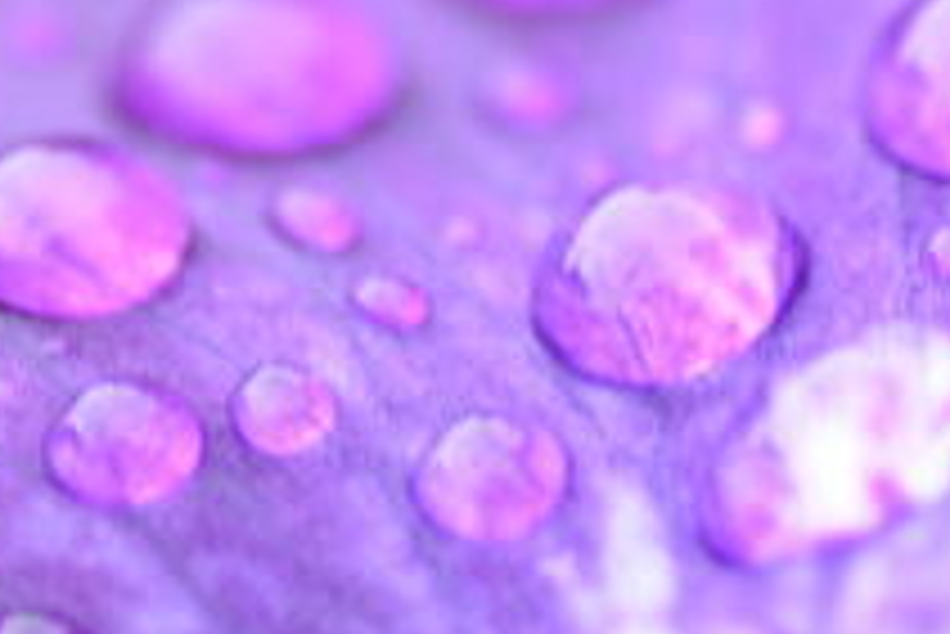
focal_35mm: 436
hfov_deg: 4.7
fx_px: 11513
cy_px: 277
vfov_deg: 3.2
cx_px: -284
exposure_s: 1/100
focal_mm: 90
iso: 140
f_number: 4.5
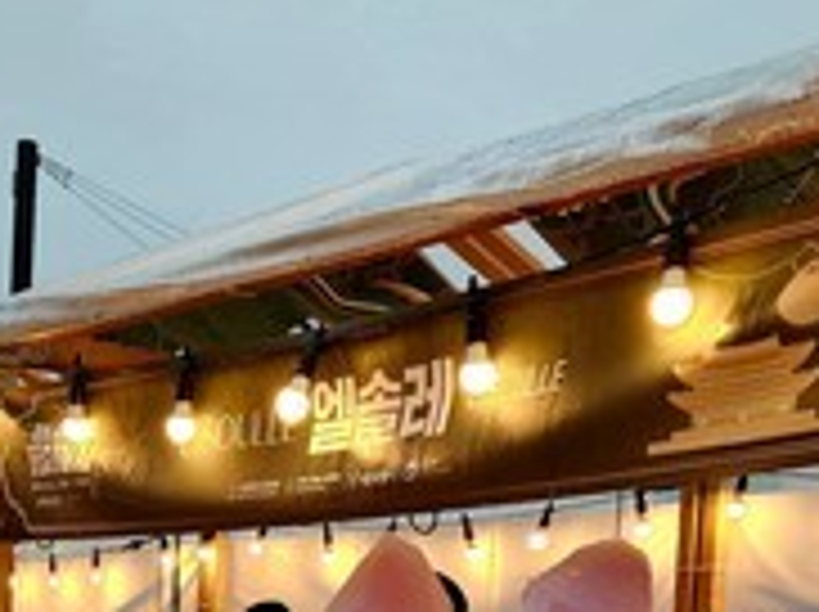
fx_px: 1796
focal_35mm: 76
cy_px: 824
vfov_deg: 17.9
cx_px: 202
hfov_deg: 25.4
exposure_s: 1/182
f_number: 1.8
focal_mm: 5.4
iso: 80
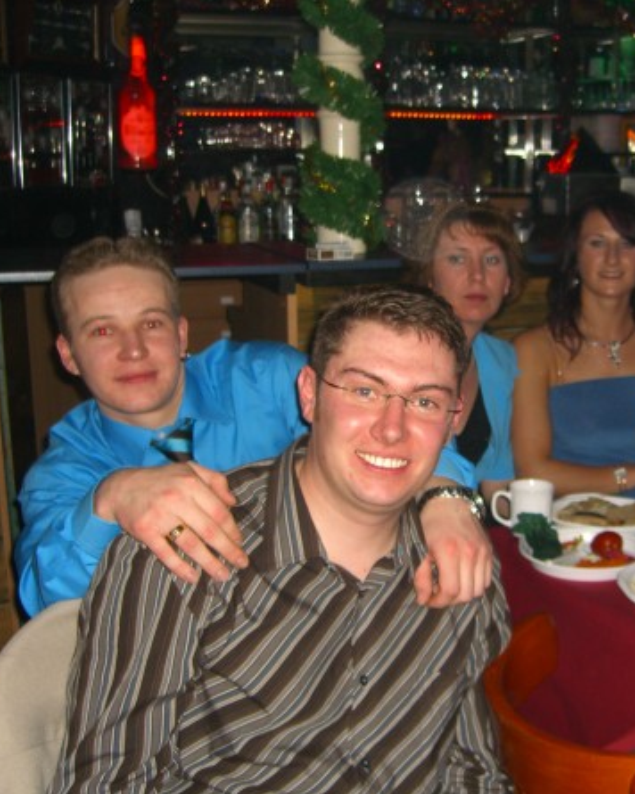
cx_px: 449
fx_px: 1175
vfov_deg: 37.3
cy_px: 400
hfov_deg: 29.9
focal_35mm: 50
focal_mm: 7.9
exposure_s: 1/60
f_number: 2.8
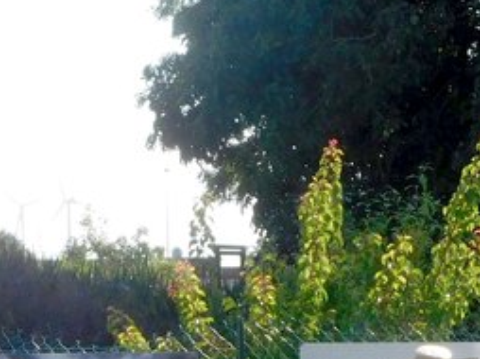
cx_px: 168
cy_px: 360
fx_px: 3048
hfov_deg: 9.0
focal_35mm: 220
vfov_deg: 6.7
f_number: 4.4
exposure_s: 1/640
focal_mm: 11.1
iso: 125
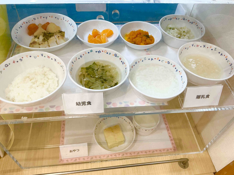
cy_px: 88
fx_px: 196
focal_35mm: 29
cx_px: 117
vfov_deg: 48.2
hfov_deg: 61.7
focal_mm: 3
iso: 50
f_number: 1.8
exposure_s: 1/60
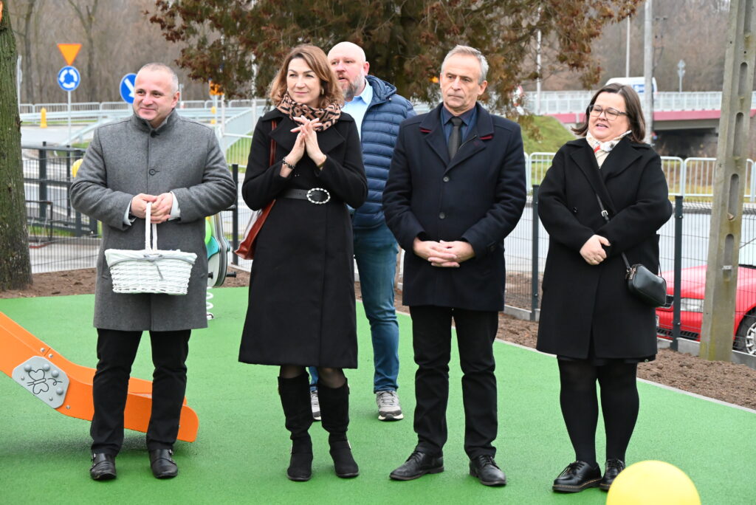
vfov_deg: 16.9
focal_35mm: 81
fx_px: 1702
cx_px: 378
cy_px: 252
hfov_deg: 25.0
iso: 7200
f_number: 6.3
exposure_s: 1/200
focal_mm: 81
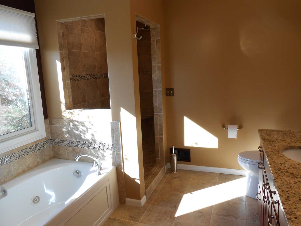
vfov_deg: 53.1
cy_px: 113
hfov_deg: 67.3
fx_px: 226
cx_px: 150
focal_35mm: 26
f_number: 3.5
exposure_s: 1/40
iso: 80
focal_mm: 4.6
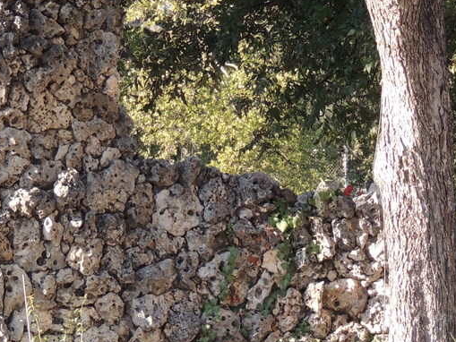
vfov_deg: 3.8
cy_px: 152
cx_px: 187
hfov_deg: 5.1
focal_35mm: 390
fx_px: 5139
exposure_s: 1/125
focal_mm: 27.6
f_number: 4.4
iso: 180
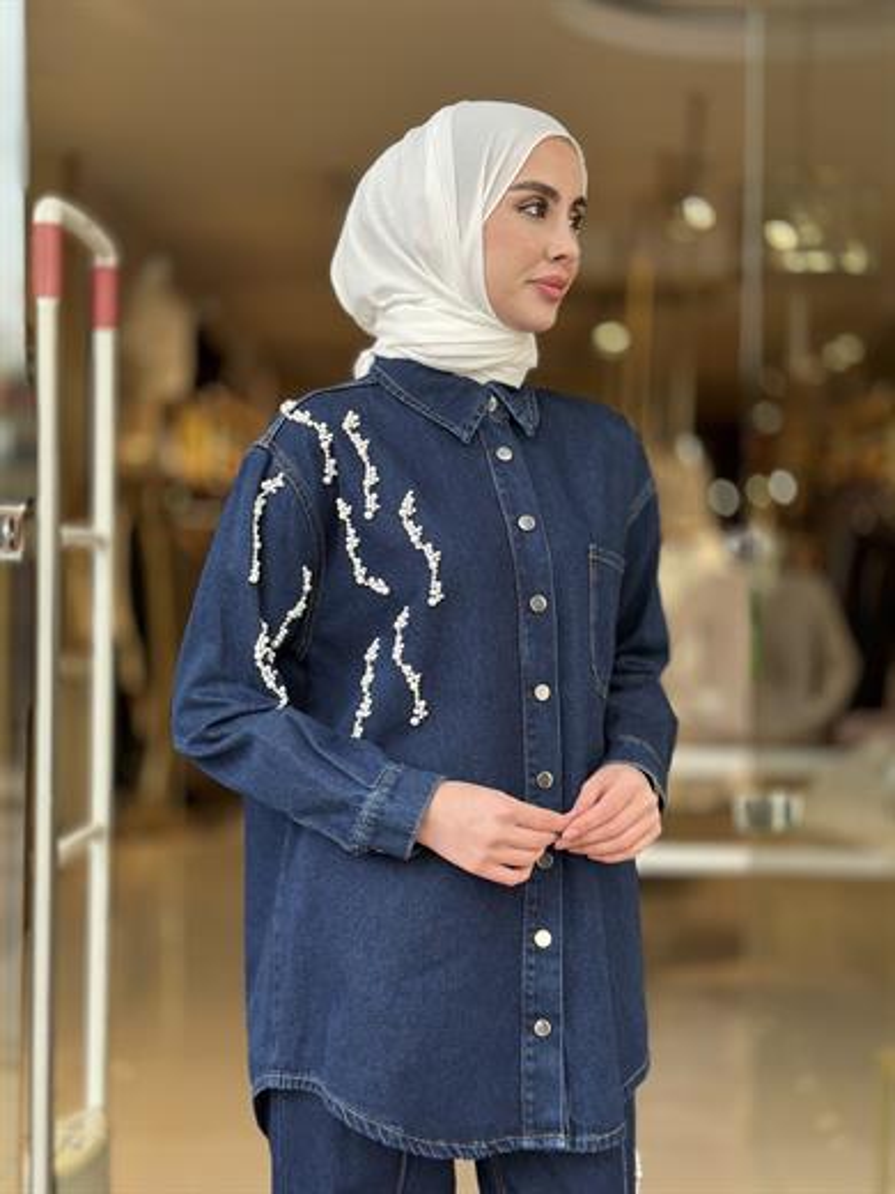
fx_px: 1655
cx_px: 448
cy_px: 597
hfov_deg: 30.3
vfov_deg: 39.7
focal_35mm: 48
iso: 80
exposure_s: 1/299
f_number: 1.78
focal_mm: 6.86
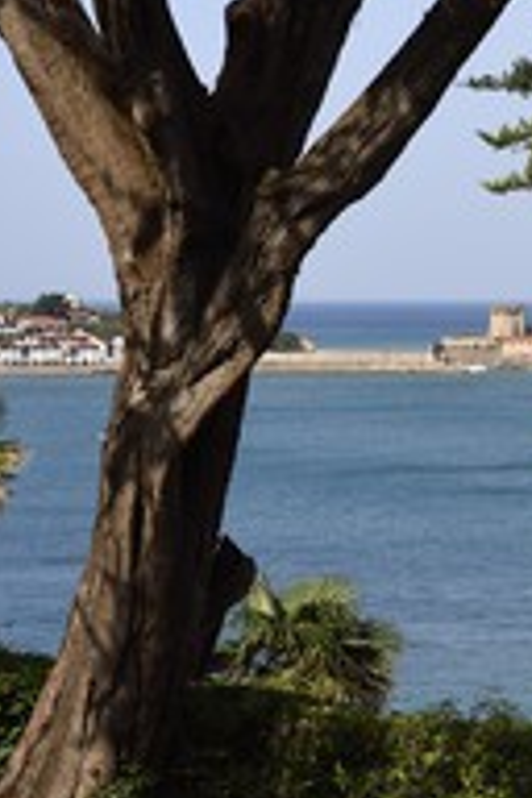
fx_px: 2660
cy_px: 337
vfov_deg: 17.1
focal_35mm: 120
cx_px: 665
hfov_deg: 11.2
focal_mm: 55
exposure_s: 1/250
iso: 200
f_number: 13
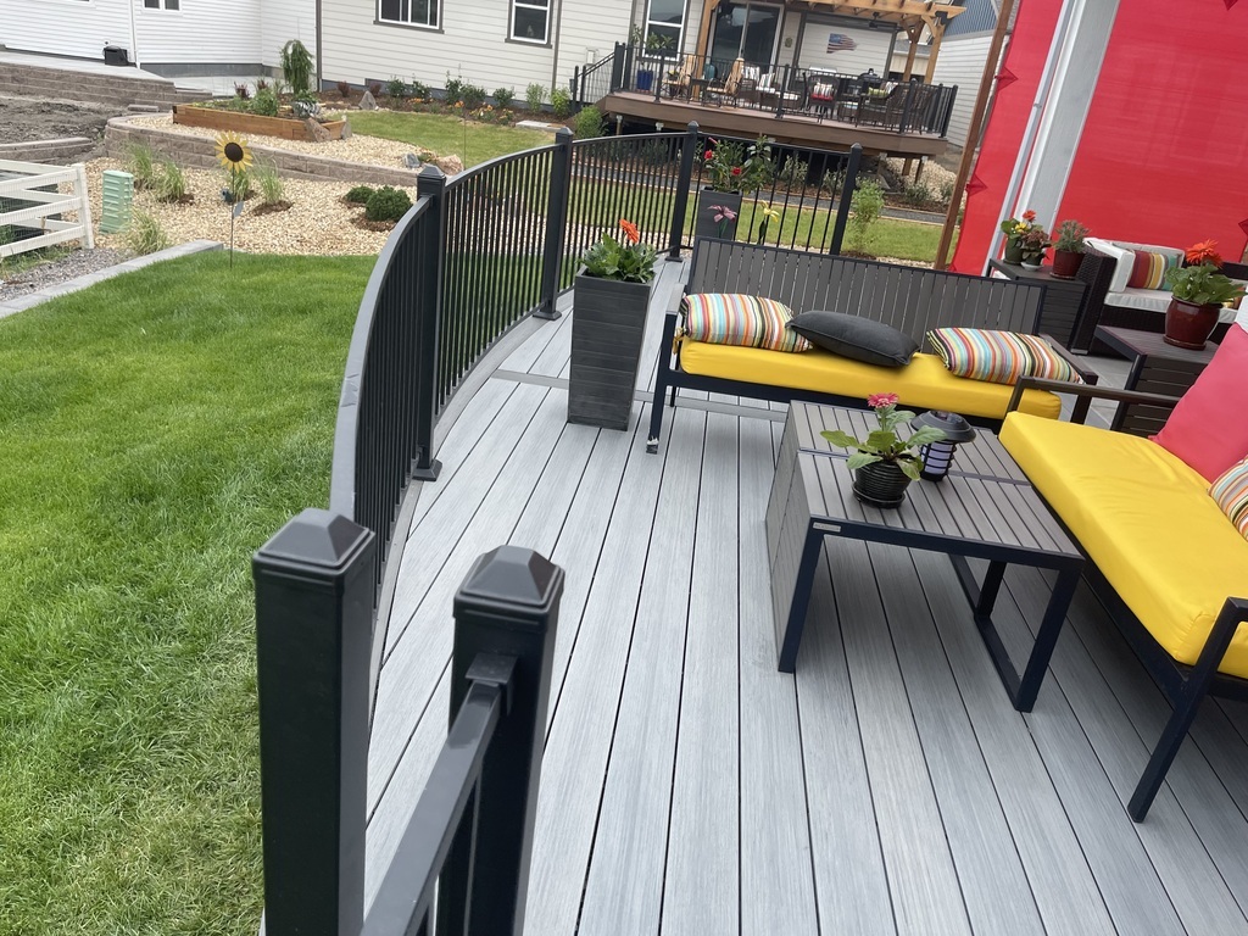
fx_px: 937
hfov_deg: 67.3
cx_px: 624
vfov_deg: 53.1
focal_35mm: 26
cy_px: 468
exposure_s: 1/1087
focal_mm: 5.1
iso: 32
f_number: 1.6
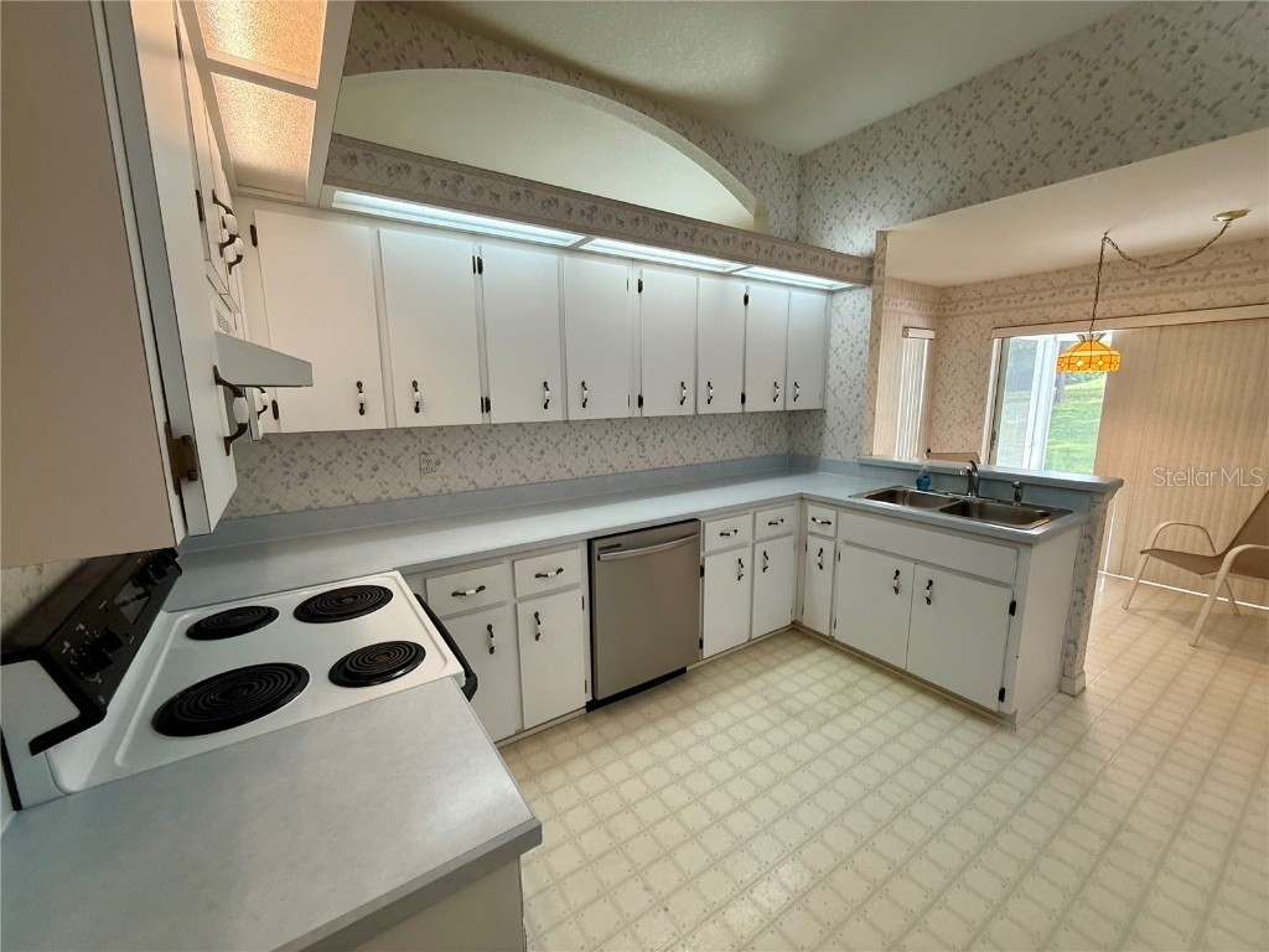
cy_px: 476
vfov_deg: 85.7
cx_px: 634
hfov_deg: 102.1
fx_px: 513
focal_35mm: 14
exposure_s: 1/120
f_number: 2.2
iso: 160
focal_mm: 2.22
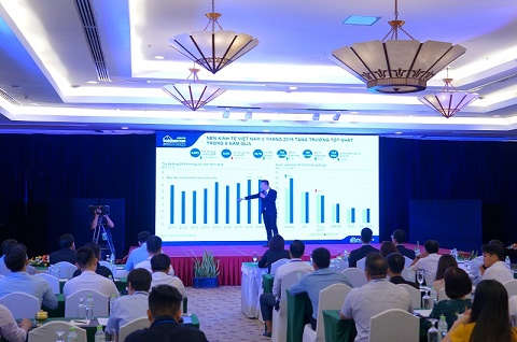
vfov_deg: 29.7
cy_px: 171
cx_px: 258
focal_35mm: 45
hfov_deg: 43.7
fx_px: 645
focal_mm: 30
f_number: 3.2
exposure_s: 1/50
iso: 400
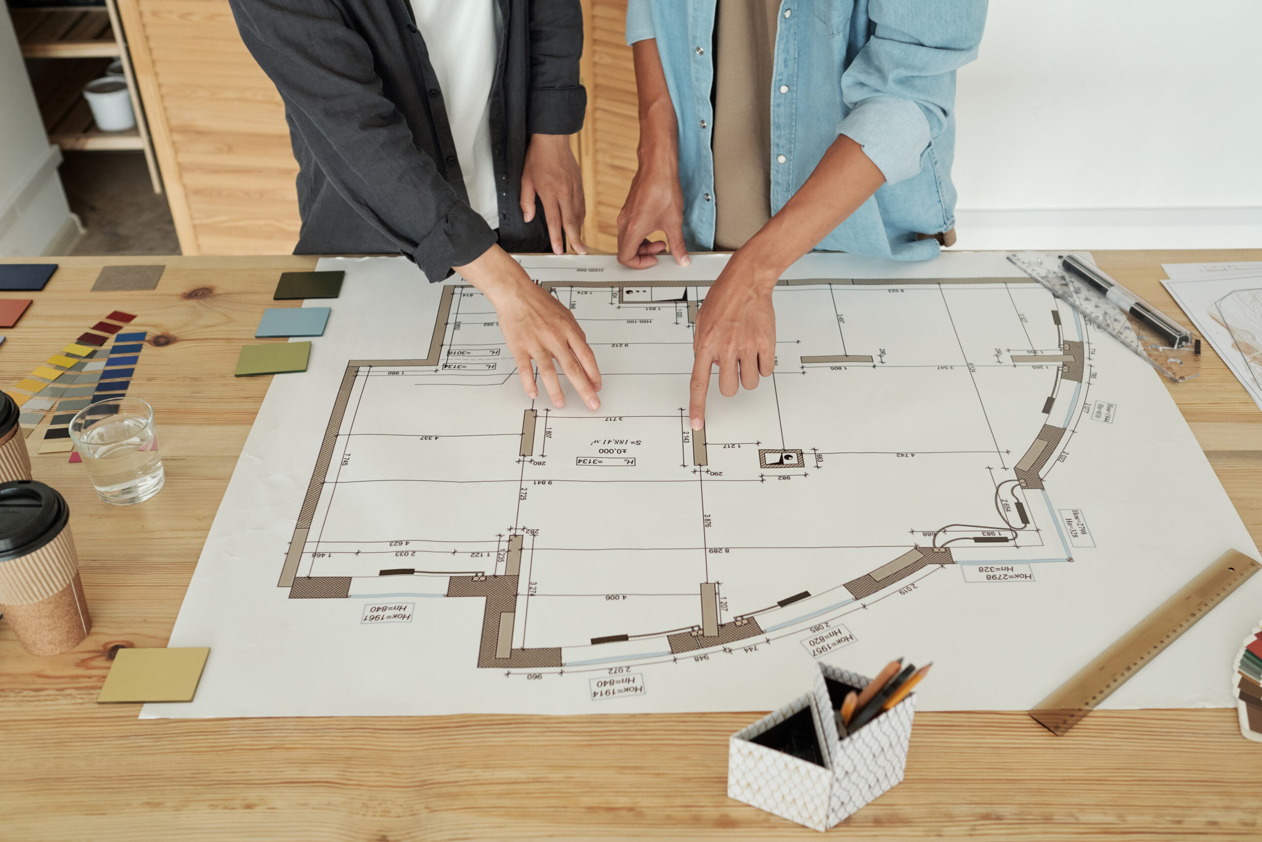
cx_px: 631
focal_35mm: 35
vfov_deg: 37.9
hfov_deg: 54.4
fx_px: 1227
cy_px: 421
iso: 800
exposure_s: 1/200
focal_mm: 23
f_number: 3.2
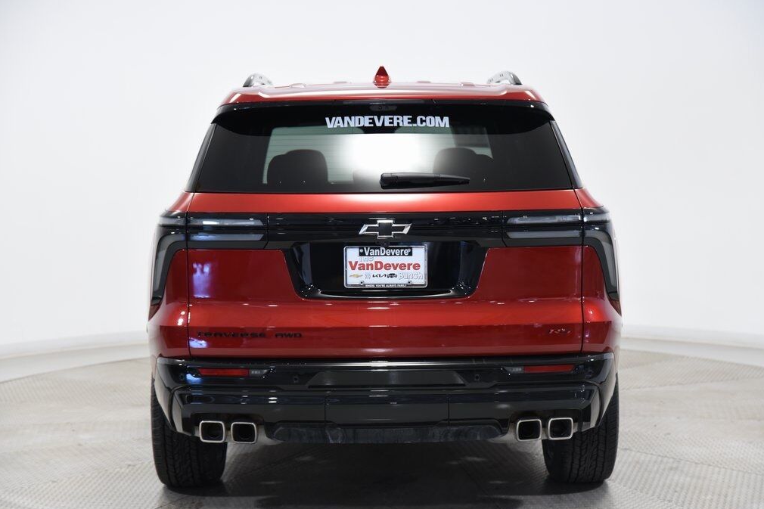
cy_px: 257
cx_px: 385
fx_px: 1506
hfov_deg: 28.5
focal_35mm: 71
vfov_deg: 19.2
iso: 1600
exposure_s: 1/80
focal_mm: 70
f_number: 4
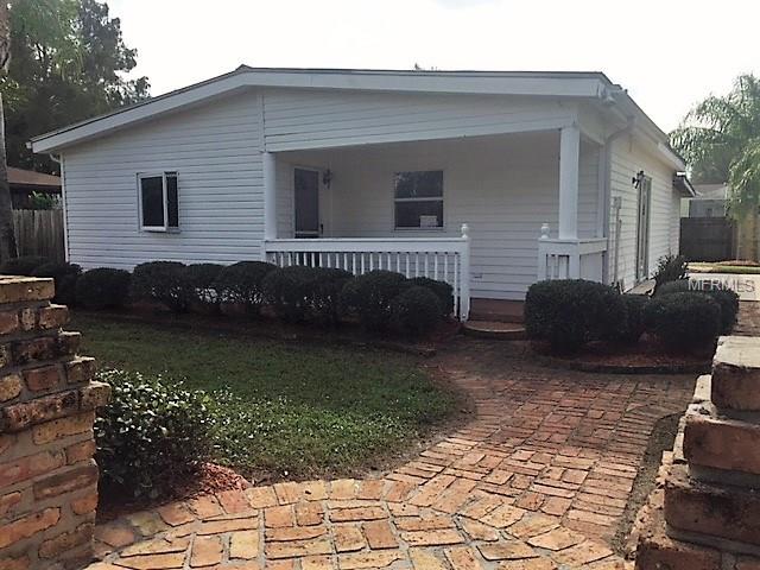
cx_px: 380
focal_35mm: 29
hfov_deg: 61.7
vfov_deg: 48.2
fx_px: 637
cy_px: 285
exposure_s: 1/1412
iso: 32
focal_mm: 4.15
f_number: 2.2
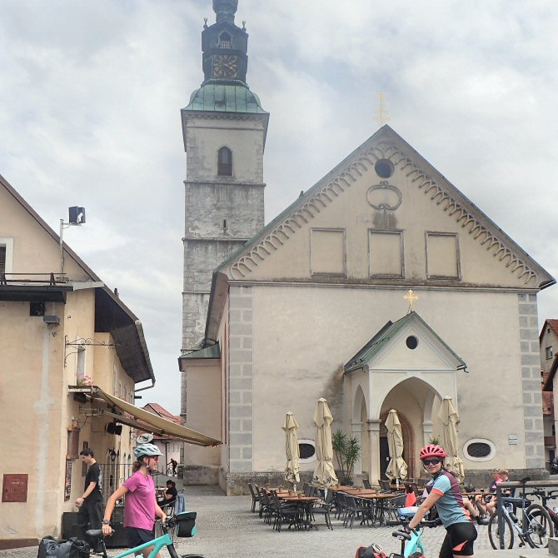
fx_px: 602
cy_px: 371
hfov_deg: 49.7
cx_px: 277
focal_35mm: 33
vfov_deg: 48.9
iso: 100
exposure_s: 1/200
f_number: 8
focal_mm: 4.5
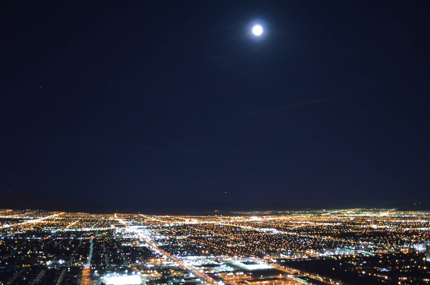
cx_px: 215
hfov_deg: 67.5
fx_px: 322
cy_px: 142
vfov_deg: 47.7
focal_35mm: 27
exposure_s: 1/6
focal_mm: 18
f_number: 3.5
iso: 3200
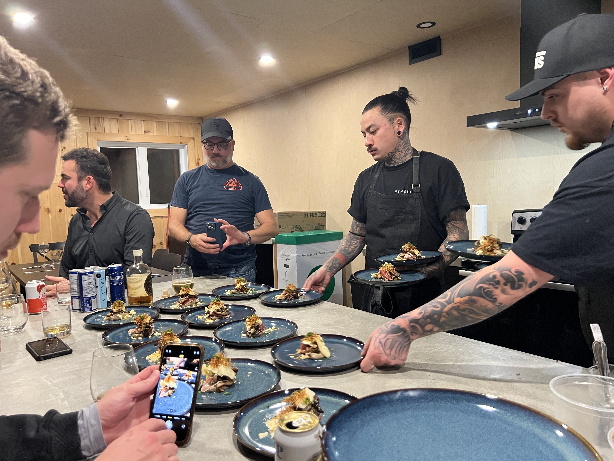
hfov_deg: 67.3
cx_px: 307
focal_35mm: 26
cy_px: 230
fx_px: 461
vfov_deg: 53.1
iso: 500
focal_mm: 5.7
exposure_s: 1/60
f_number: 1.5
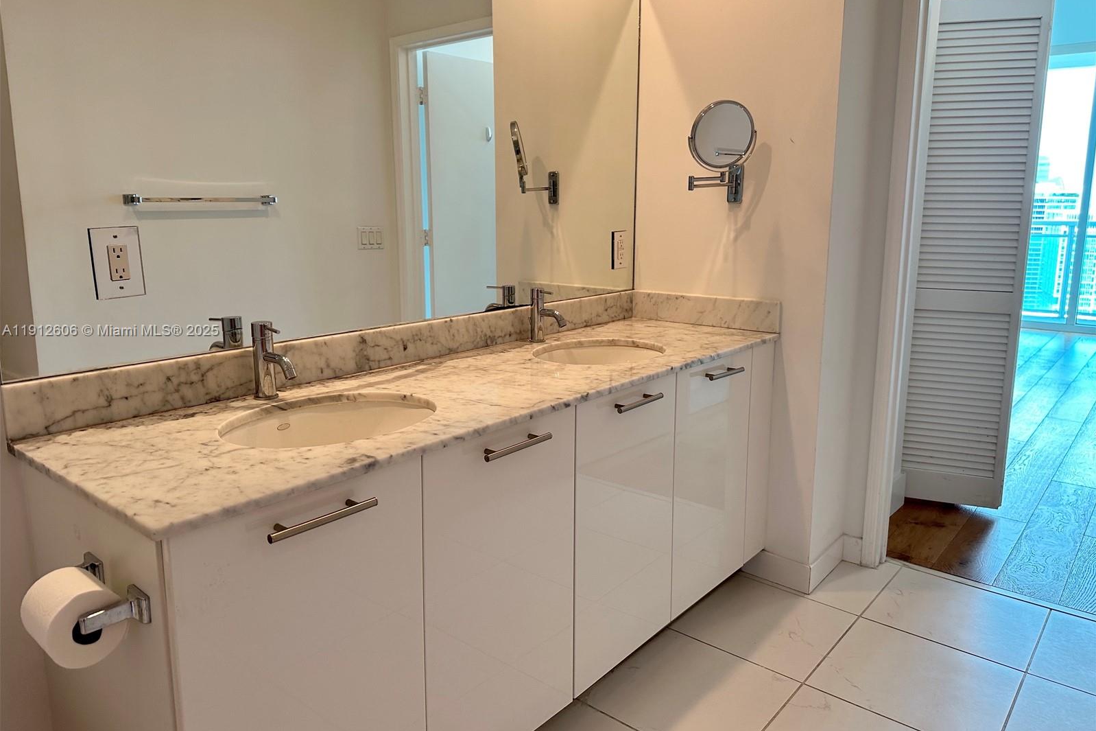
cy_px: 332
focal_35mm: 25
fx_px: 761
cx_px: 548
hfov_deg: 71.5
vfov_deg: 51.2
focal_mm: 6.86
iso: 125
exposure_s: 1/120
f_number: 1.78
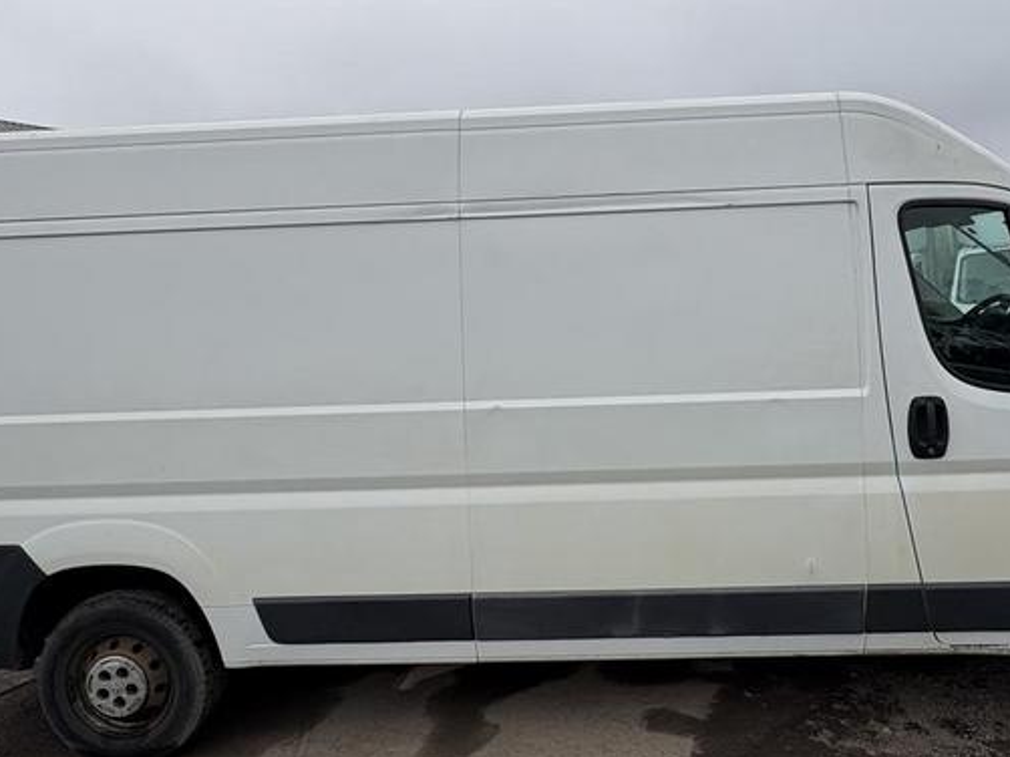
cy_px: 316
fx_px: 729
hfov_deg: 69.2
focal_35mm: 25
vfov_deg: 54.6
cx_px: 567
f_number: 2.2
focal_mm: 2.22
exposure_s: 1/756
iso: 40
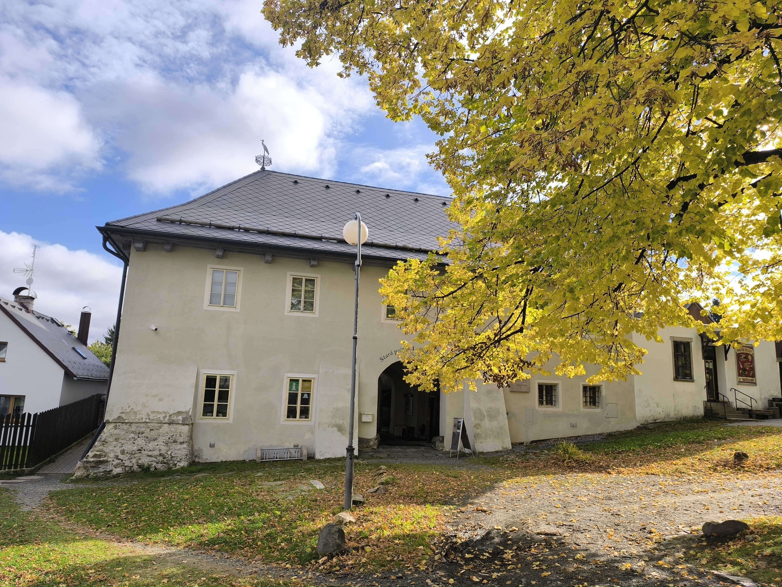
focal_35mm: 23
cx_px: 391
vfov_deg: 58.9
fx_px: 520
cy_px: 294
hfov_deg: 73.9
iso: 50
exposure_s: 1/927
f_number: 1.65
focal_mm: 6.14
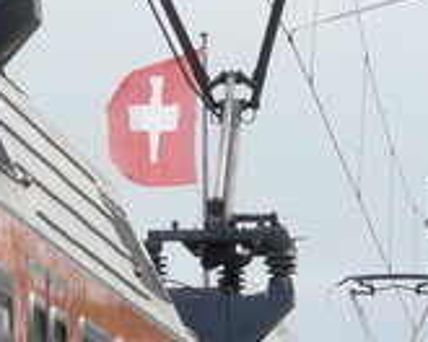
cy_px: 464
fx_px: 6207
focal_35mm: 490
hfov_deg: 3.9
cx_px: -438
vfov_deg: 3.2
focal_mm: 13.6
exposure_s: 1/160
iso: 100
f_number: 4
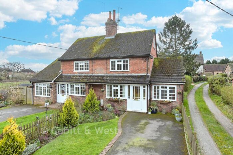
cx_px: 116
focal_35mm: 21
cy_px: 78
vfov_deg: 59.5
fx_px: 136
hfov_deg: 81.2
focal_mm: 14
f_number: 9
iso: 400
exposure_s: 1/100
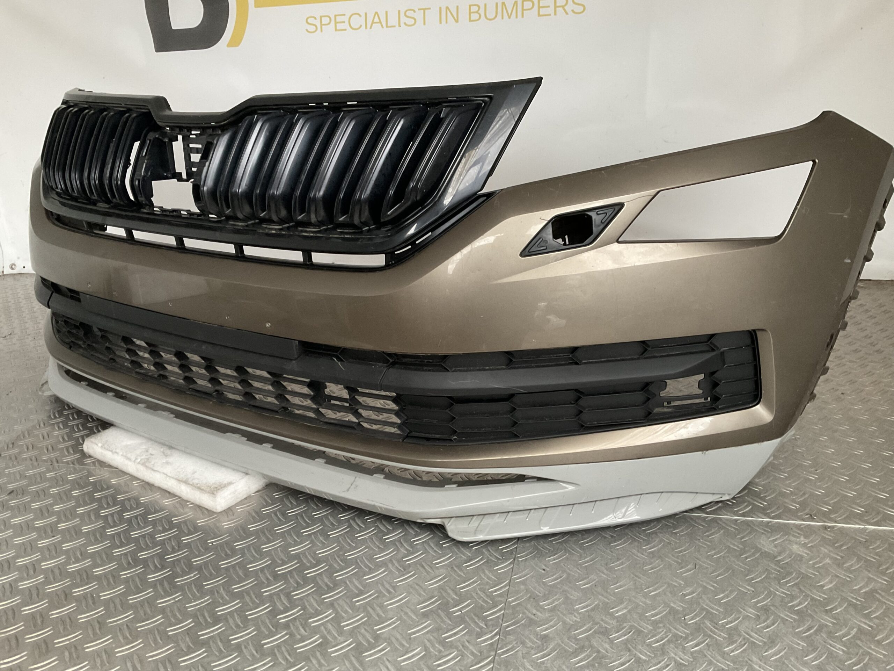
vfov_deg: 48.2
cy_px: 336
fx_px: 749
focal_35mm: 29
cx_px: 447
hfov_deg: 61.7
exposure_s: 1/50
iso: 250
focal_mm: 3
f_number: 1.8
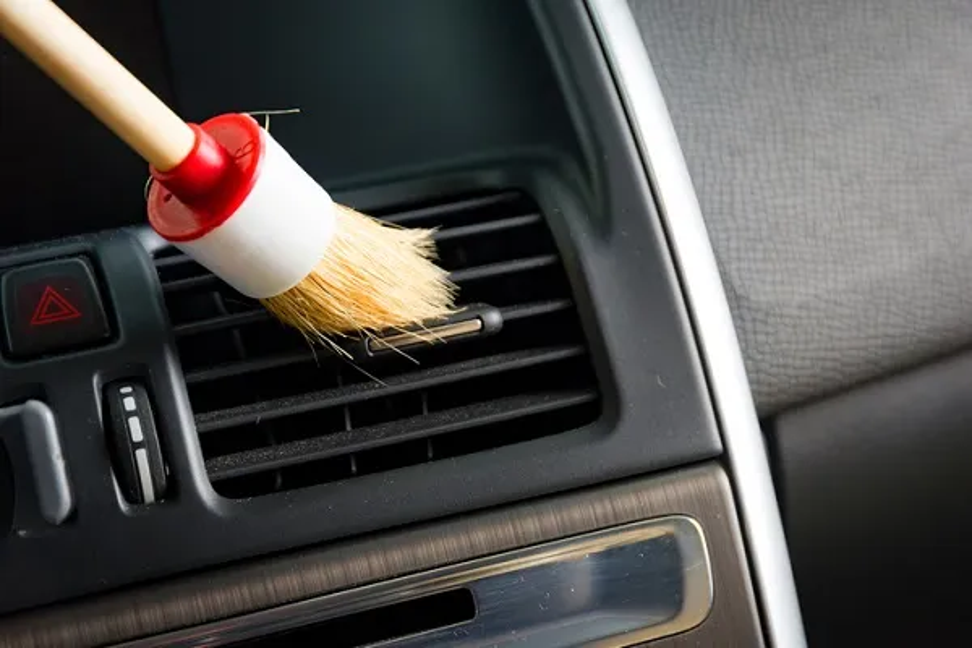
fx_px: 2565
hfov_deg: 21.5
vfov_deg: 14.4
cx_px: 486
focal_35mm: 95
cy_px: 324
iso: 320
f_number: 7.1
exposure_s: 1/160
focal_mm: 95
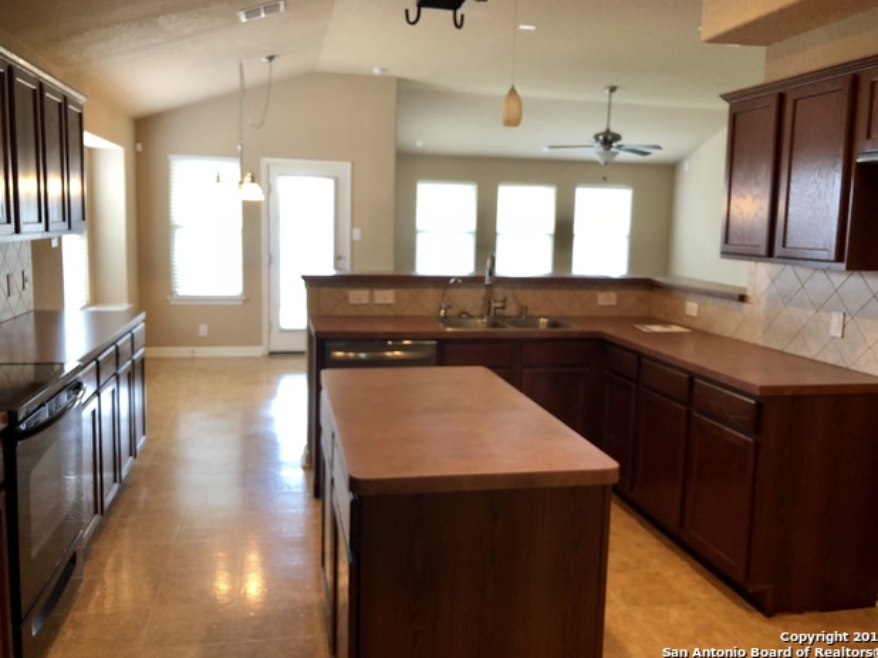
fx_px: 735
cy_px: 320
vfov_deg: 48.2
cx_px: 435
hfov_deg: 61.7
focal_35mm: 29
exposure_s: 1/15
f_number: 1.8
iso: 50
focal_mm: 3.99
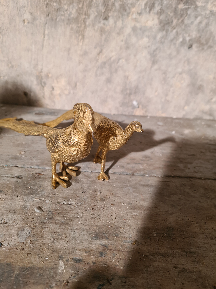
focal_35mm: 26
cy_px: 144
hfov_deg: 53.1
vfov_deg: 67.3
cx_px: 108
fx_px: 216
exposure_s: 1/50
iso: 125
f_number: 1.8
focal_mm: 5.4
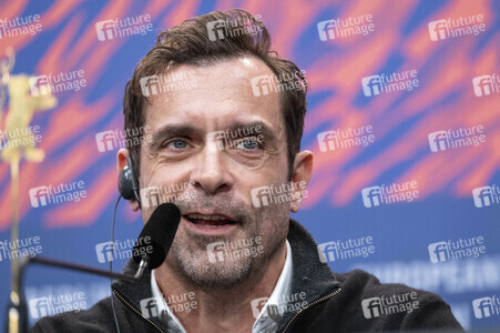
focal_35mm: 202
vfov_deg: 6.8
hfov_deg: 10.2
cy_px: 166
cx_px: 250
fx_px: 2803
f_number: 2.8
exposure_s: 1/280
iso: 1250
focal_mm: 134.4
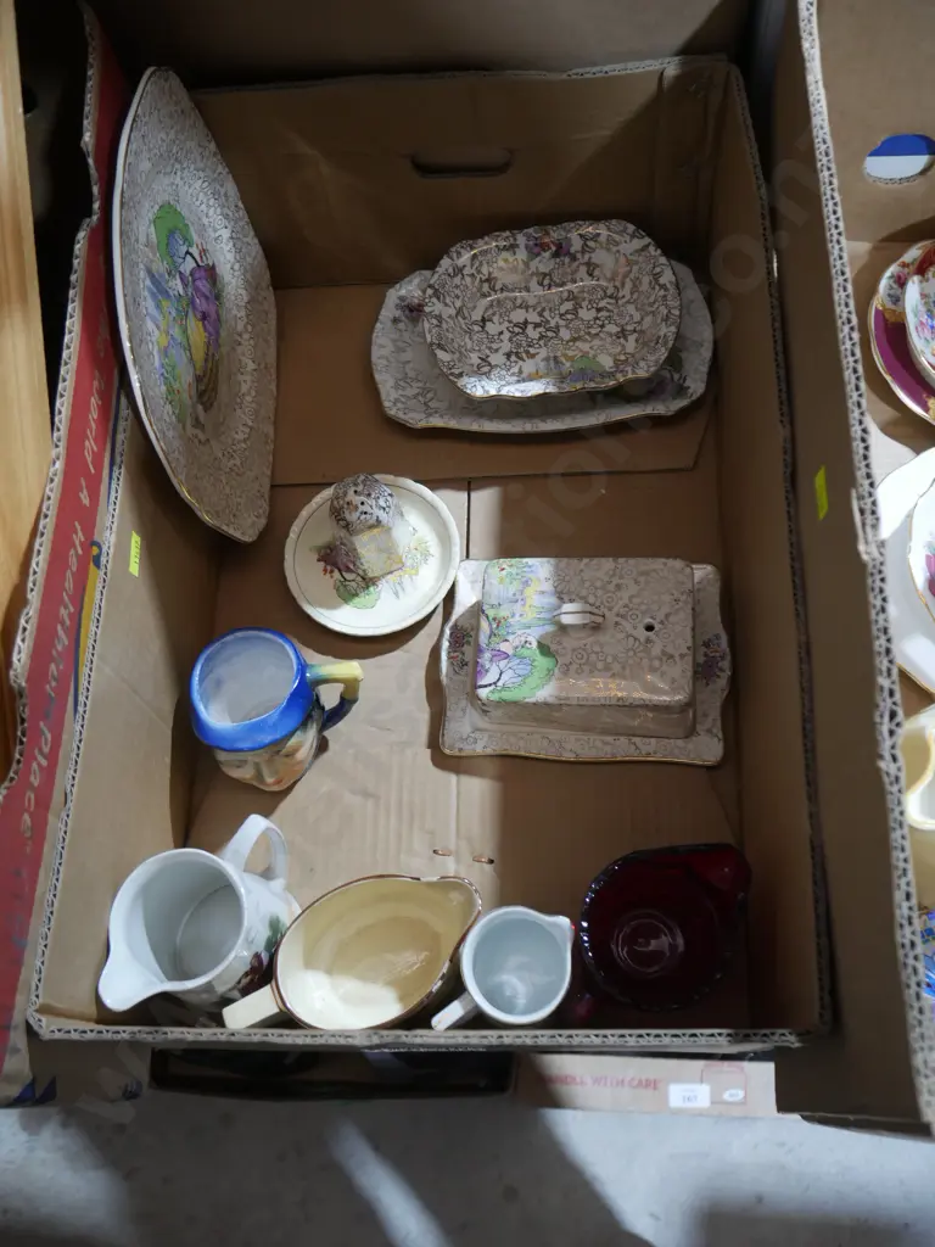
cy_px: 624
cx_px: 468
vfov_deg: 56.8
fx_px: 1152
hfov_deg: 44.2
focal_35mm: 32
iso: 800
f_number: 3.6
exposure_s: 1/60
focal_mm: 16
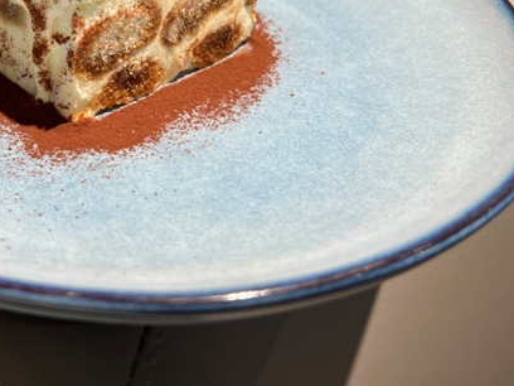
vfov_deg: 27.6
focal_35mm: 51
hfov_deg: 36.3
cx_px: 106
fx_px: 757
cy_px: 43
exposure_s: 1/352
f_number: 1.5
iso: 50
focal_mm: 5.7
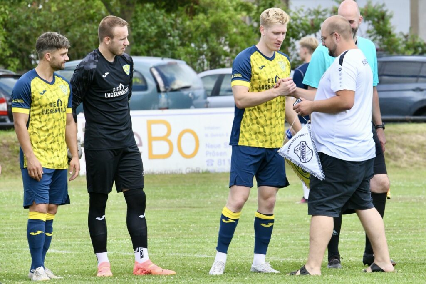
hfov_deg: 5.2
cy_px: 142
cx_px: 213
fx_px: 4732
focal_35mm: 400
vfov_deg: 3.4
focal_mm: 400
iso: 5000
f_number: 14
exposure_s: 1/1600
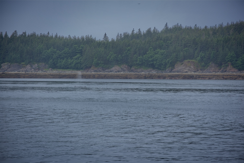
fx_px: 1051
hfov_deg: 13.2
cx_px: 122
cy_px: 82
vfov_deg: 8.9
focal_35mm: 155
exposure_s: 1/320
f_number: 8
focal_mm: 155
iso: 100
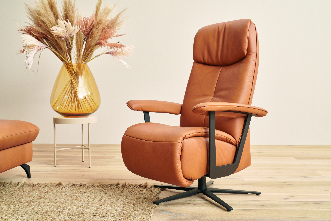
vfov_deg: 33.4
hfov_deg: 48.5
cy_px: 110
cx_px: 166
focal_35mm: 40
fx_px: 368
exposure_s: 1/100
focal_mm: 40
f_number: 8
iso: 160
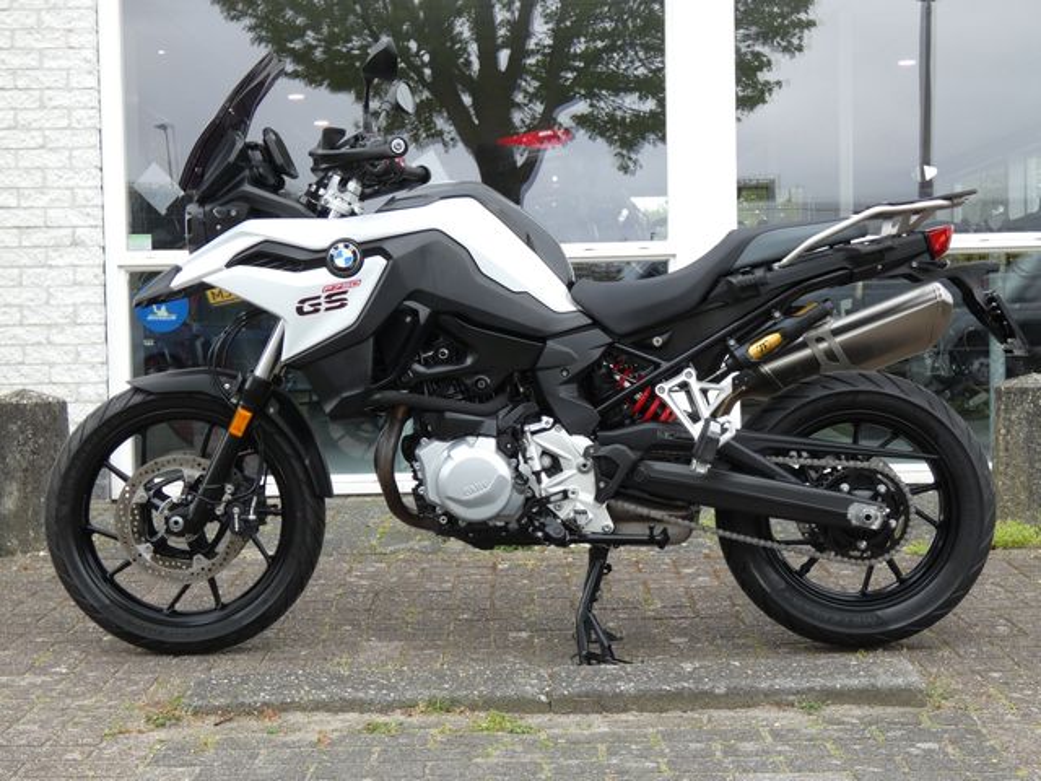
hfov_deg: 33.2
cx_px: 520
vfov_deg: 25.2
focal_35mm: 58
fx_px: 1744
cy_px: 390
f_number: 4.1
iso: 100
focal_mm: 10.4
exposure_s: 1/80
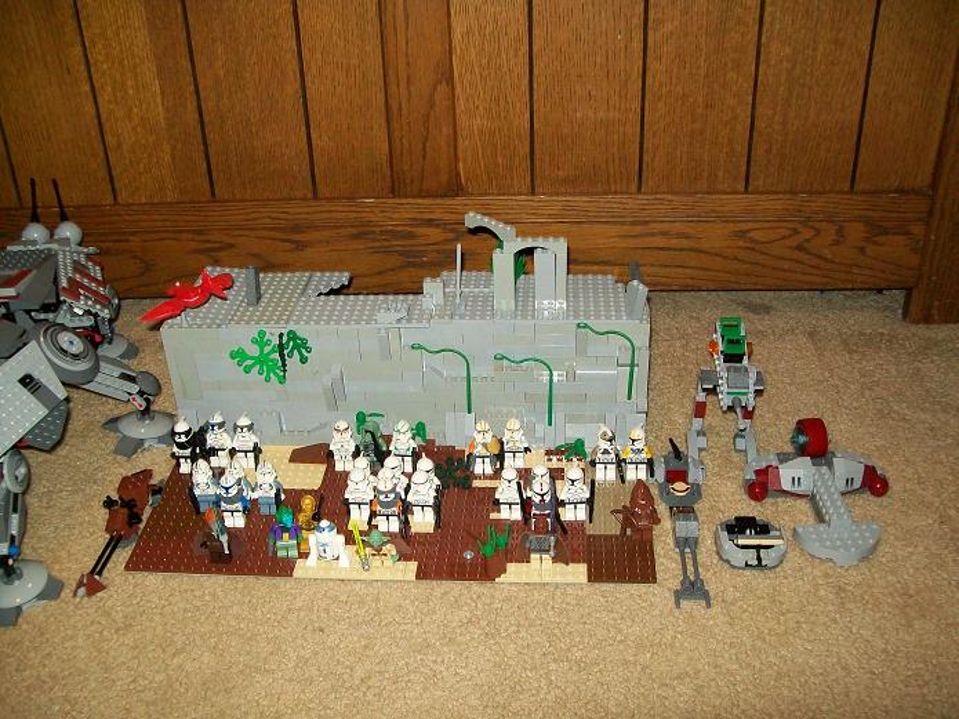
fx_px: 997
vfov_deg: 39.6
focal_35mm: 36
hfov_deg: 51.4
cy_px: 360
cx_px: 480
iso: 160
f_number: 2.7
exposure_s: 1/60
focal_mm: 6
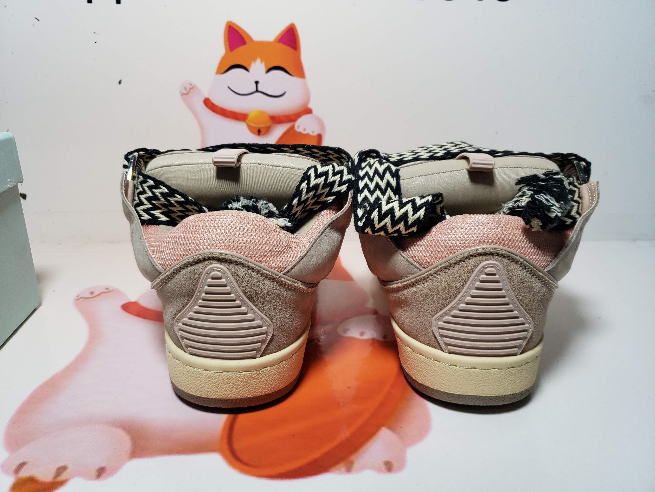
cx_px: 328
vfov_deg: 53.1
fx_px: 492
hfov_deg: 67.3
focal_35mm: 26
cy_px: 246
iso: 50
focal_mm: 4.3
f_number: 1.5
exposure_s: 1/417
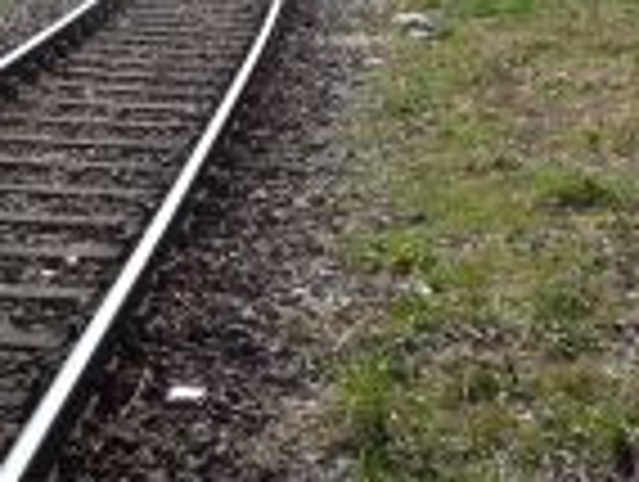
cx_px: 248
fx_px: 1997
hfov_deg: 18.2
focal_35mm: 108
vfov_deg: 13.5
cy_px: -59
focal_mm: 5.2
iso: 100
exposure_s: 1/400
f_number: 5
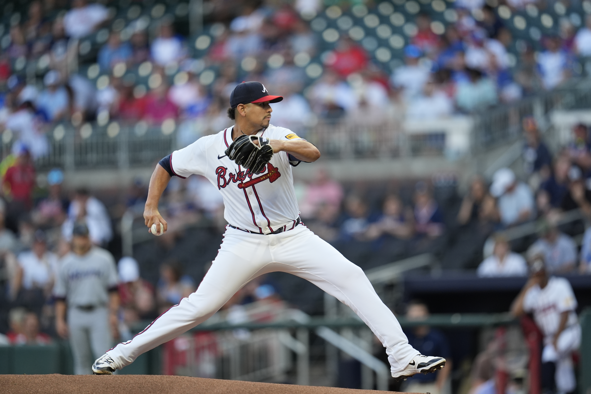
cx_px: 296
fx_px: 6566
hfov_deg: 5.2
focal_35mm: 400
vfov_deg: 3.4
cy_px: 197
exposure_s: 1/2000
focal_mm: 400
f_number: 2.8
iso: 1000
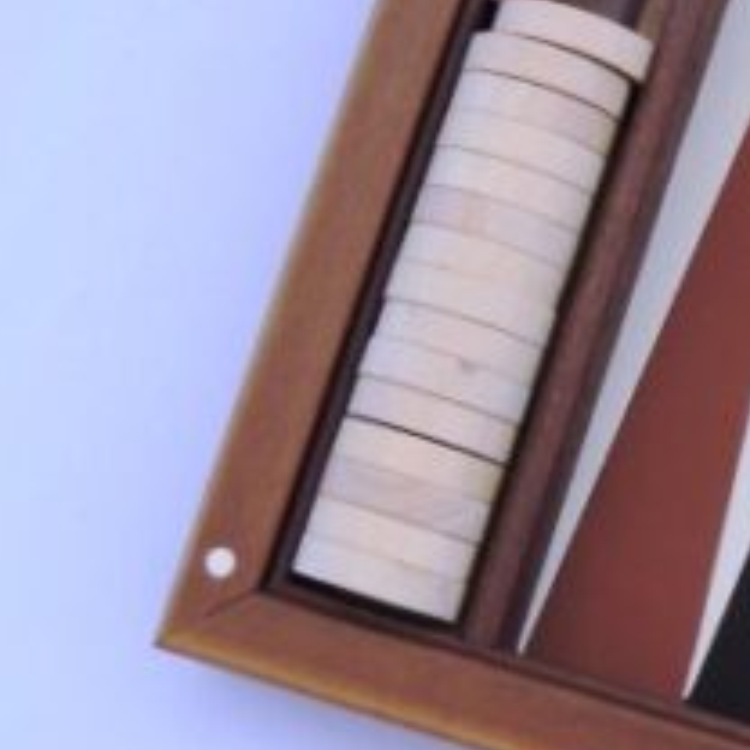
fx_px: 2942
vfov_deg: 14.5
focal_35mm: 120
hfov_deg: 13.9
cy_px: 274
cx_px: 1024
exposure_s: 1/25
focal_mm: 8.3
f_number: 3.5
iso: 400
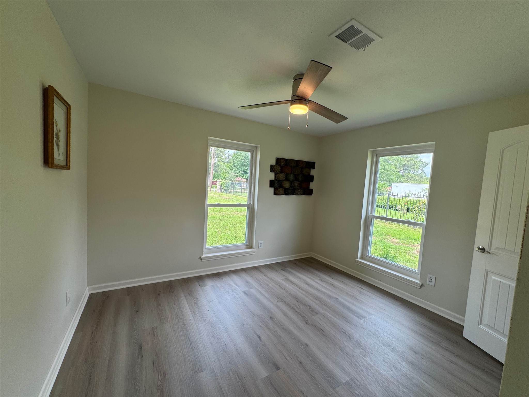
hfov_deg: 102.1
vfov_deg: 85.7
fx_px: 214
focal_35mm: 14
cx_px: 264
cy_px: 198
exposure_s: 1/121
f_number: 2.2
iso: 40
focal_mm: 2.22
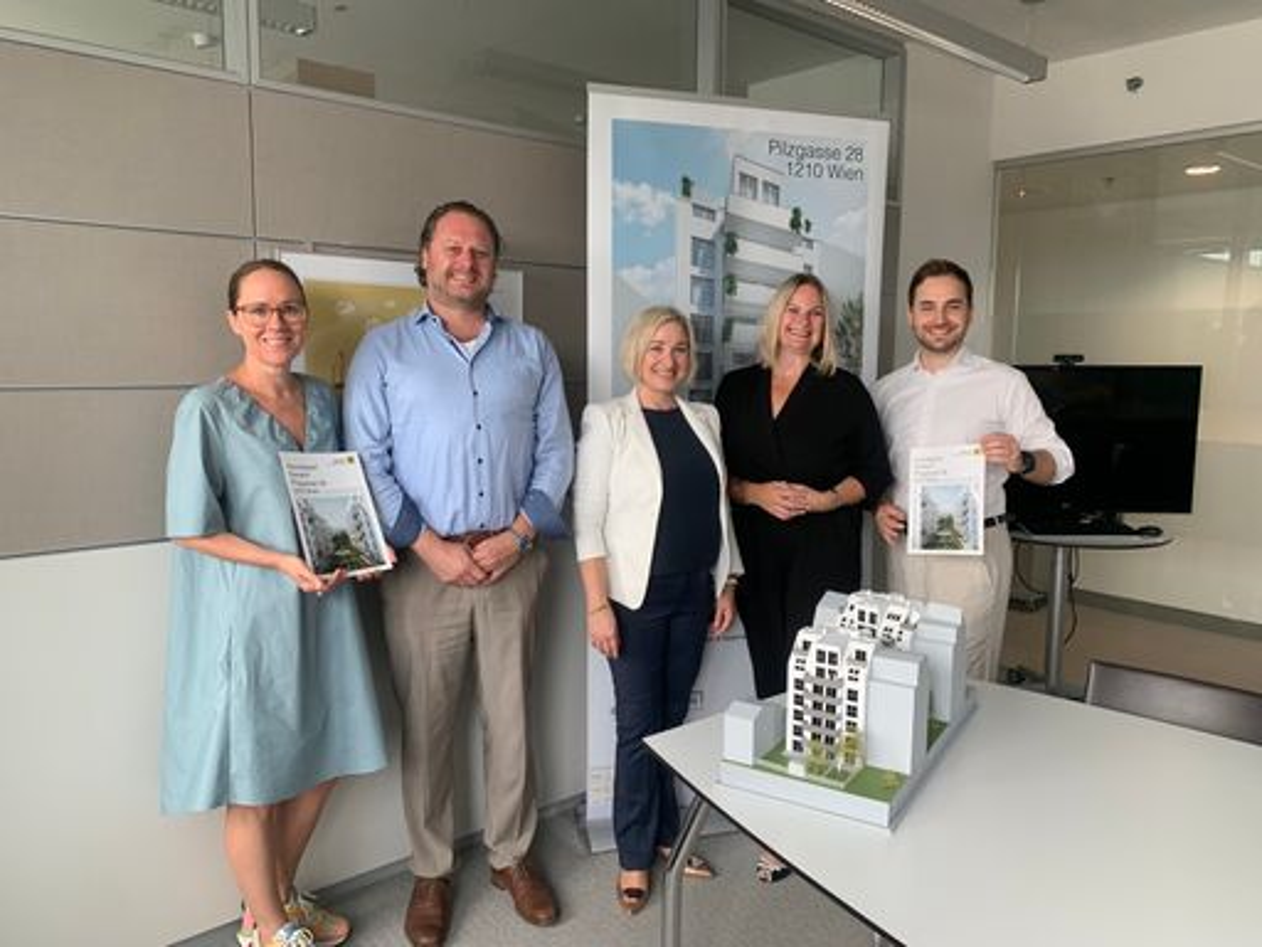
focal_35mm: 26
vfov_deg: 53.1
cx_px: 631
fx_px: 948
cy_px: 474
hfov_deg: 67.3
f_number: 1.8
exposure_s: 1/109
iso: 100
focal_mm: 4.25
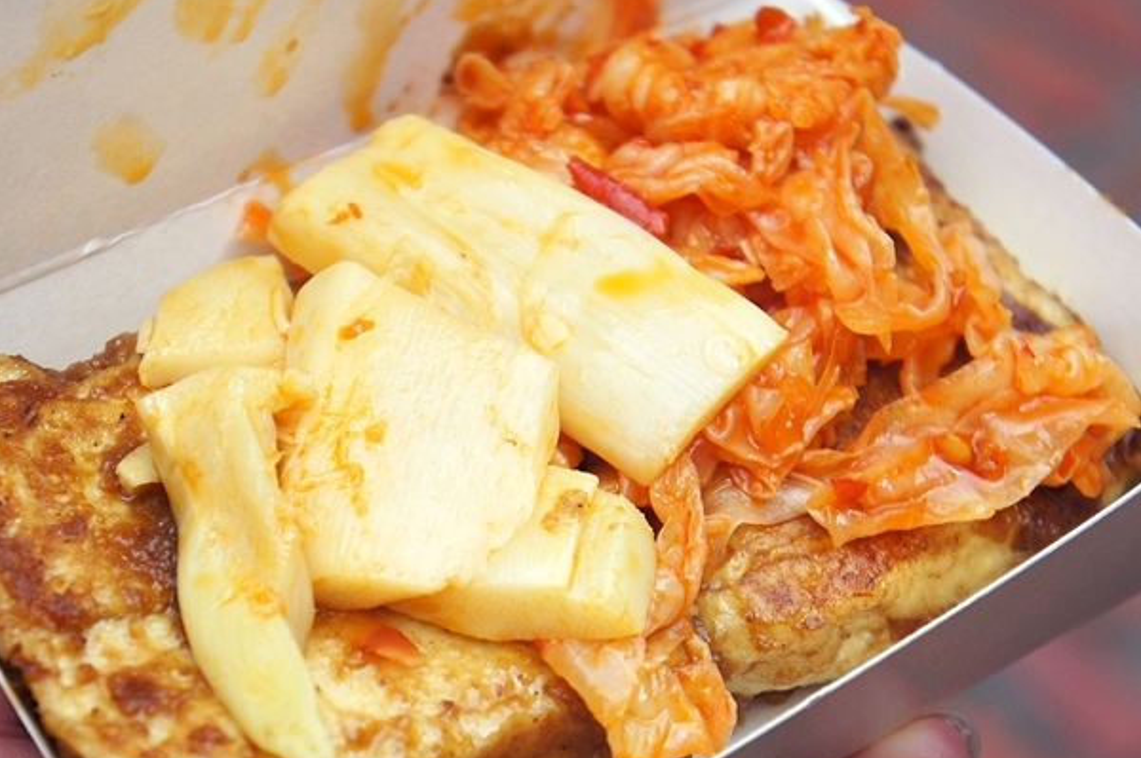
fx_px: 3420
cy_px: 438
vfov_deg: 12.7
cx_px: 415
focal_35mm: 108
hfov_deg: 18.9
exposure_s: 1/800
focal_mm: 48
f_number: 5
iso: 200
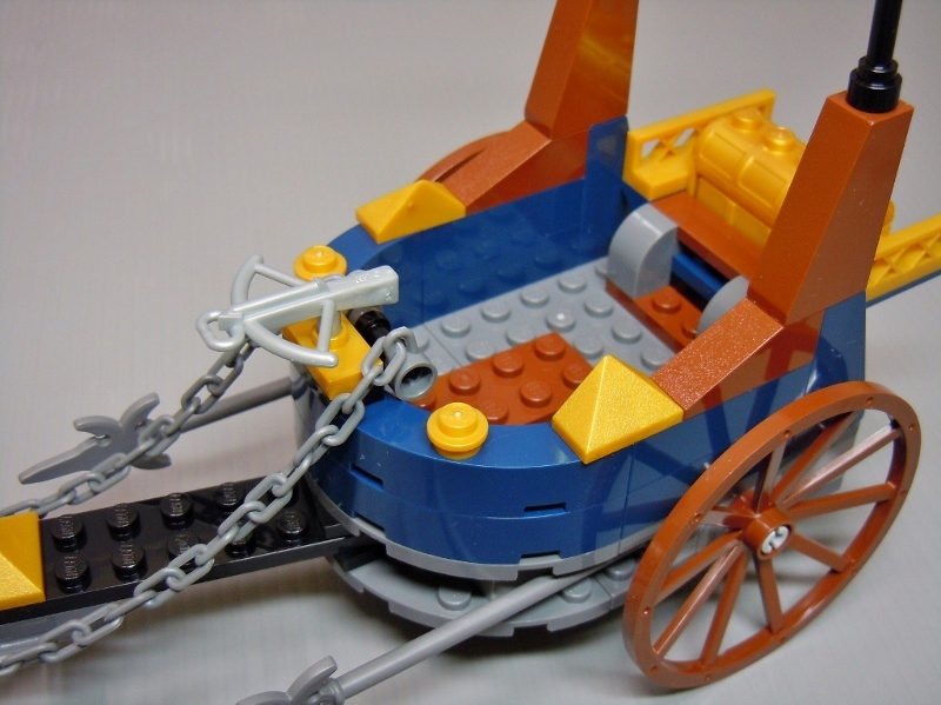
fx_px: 1223
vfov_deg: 32.1
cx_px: 470
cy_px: 352
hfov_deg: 42.1
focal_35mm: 45
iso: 200
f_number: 3.8
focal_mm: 8.1
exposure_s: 1/6
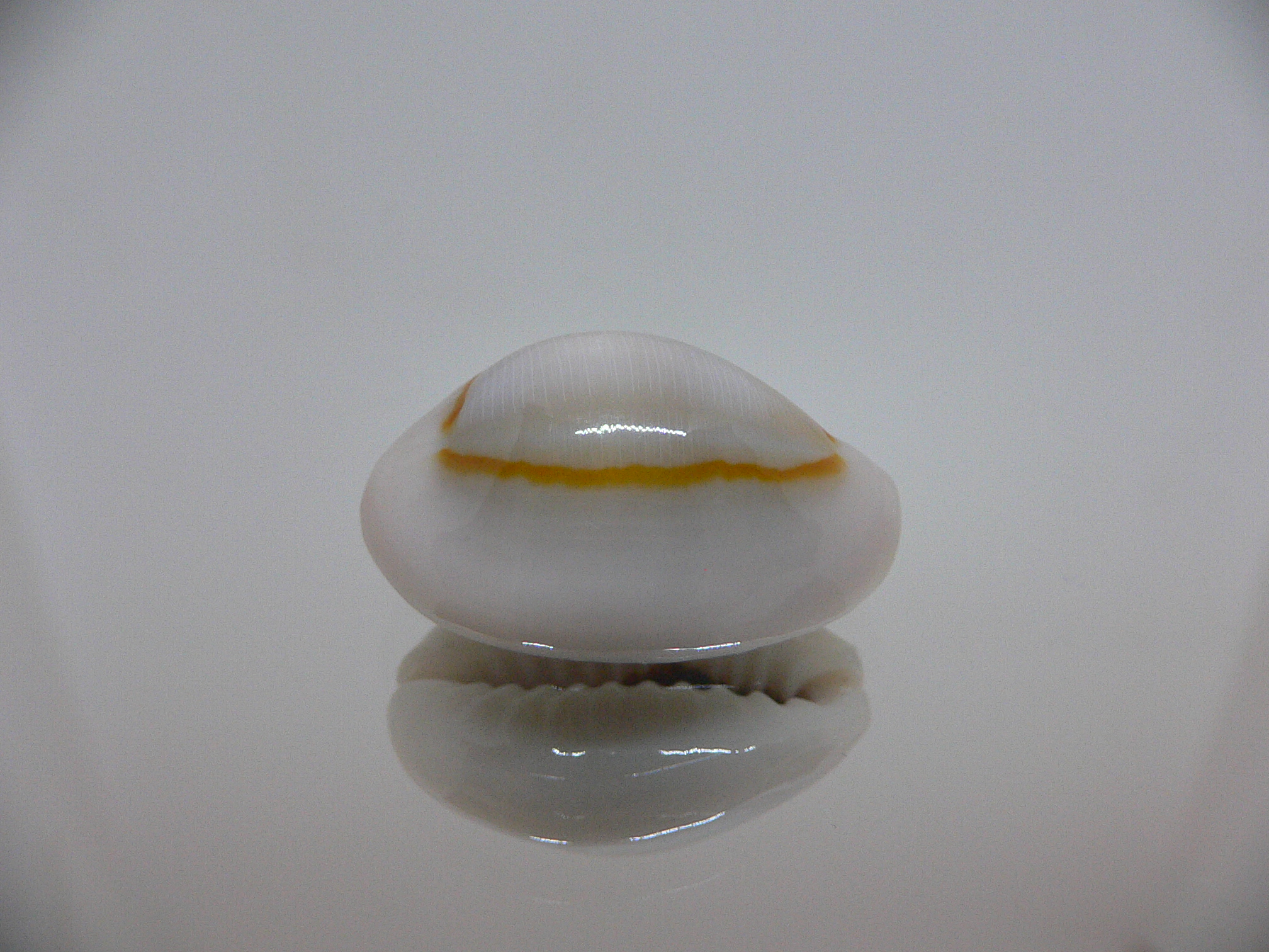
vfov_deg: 40.7
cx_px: 634
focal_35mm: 35
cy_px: 476
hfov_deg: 52.6
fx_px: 1283
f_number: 2.8
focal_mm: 4.6
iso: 200
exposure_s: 1/60
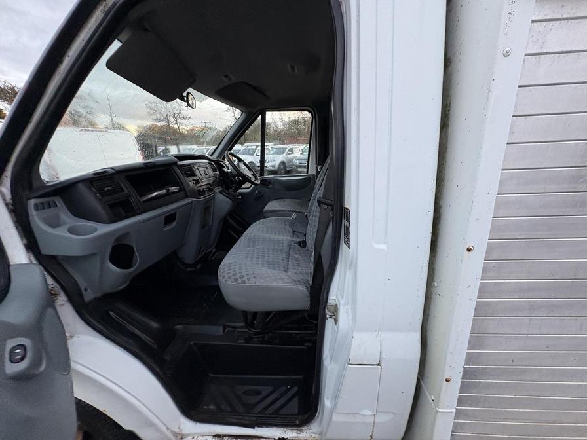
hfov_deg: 102.1
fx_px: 237
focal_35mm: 14
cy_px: 220
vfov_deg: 85.7
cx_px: 294
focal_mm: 2.22
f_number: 2.2
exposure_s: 1/87
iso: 250
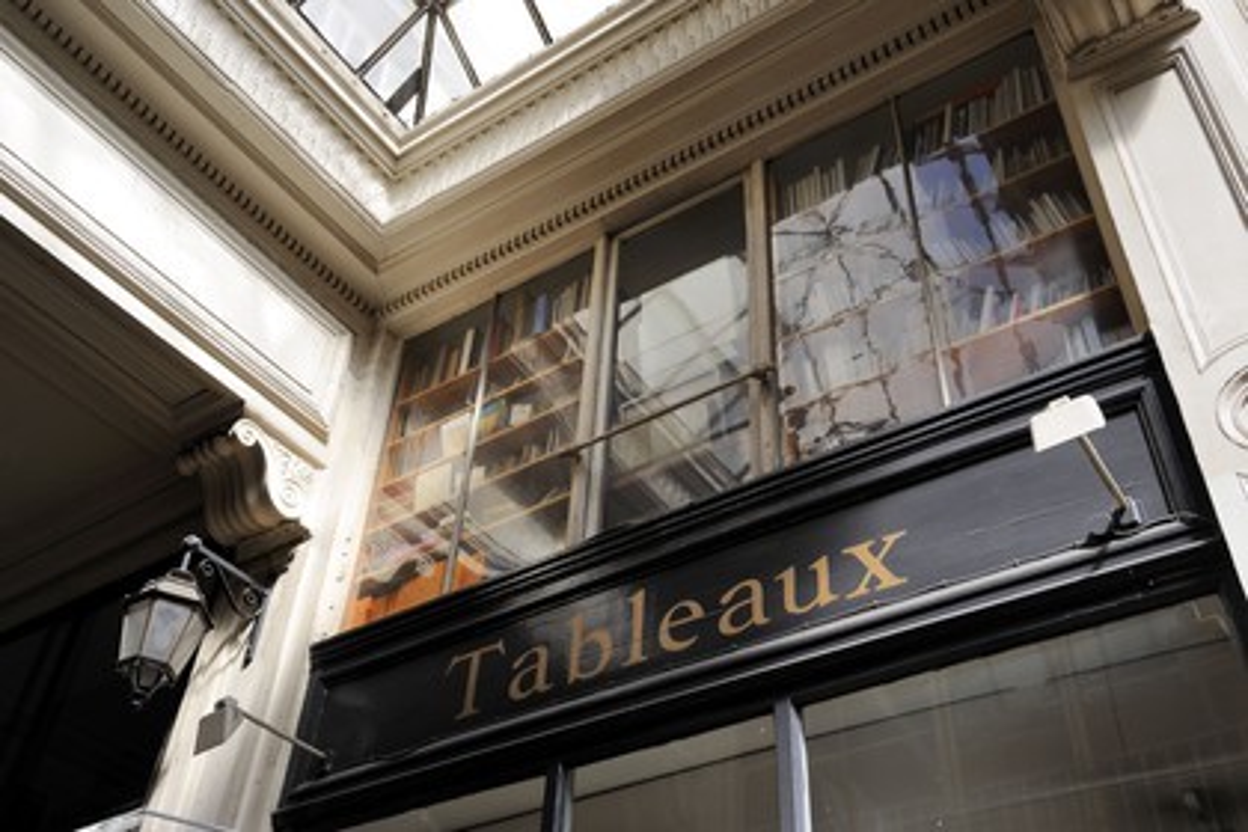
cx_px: 624
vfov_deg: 37.9
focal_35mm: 35
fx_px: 1213
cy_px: 416
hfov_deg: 54.4
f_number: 7.1
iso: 200
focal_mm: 35
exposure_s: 1/60
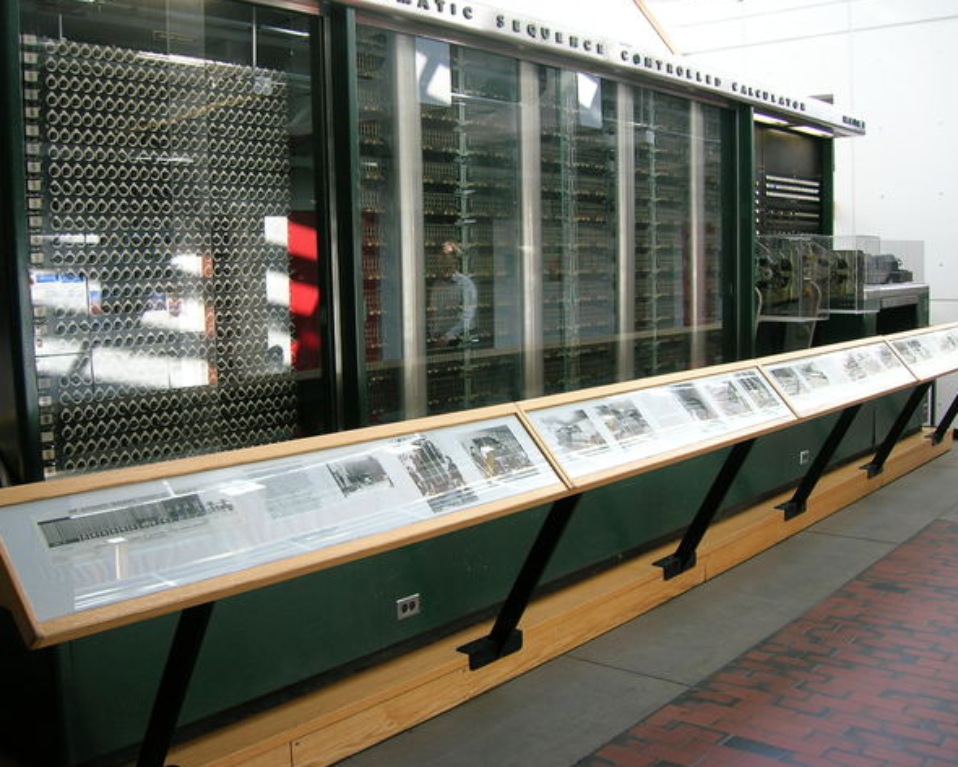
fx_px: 1021
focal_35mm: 36
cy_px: 383
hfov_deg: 50.3
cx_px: 466
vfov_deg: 41.2
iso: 50
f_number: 2.9
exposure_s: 1/59
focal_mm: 5.7
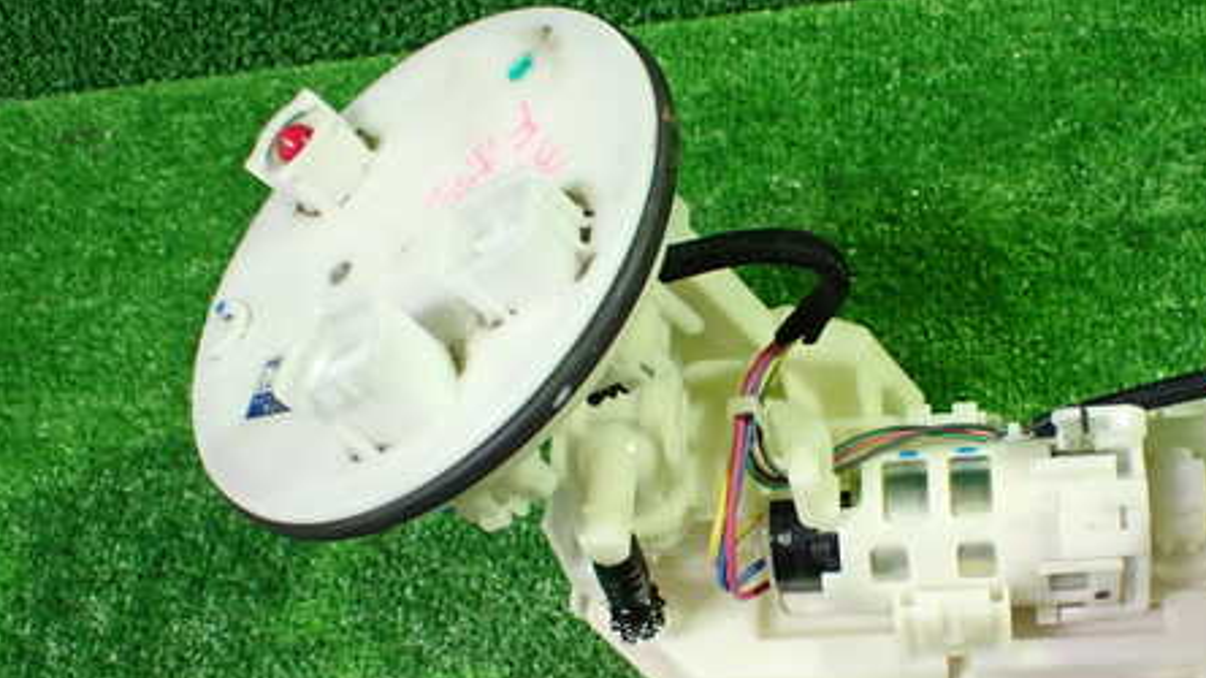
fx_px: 1503
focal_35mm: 47
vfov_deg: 25.2
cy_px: 494
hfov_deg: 43.4
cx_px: 759
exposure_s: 1/60
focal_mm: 5.79
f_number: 2.4
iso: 800
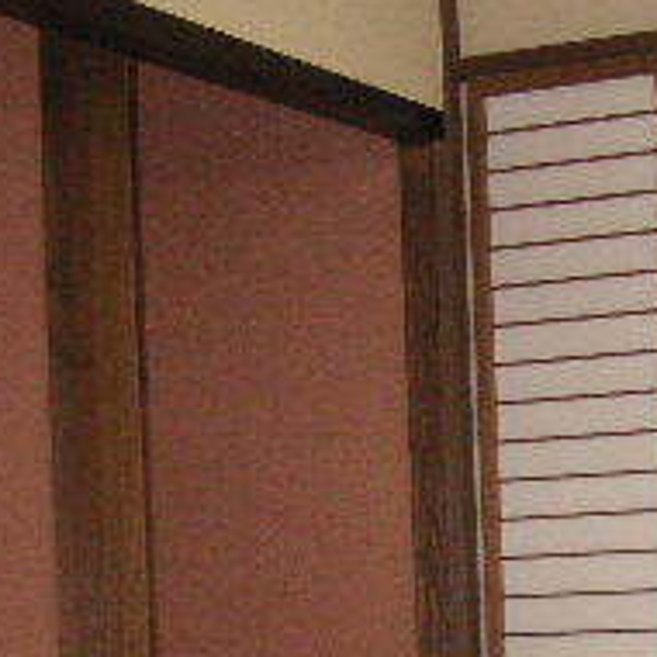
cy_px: 768
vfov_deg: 15.3
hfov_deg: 15.7
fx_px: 2362
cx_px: 533
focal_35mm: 110
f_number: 2.8
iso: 160
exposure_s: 1/45
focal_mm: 6.1
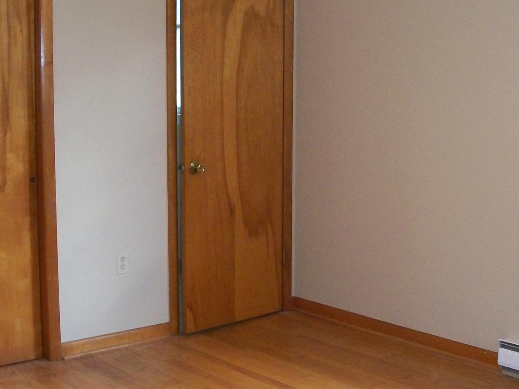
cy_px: 210
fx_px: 944
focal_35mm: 63
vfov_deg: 23.3
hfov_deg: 30.7
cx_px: 275
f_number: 3.1
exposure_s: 1/30
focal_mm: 6.3
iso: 320
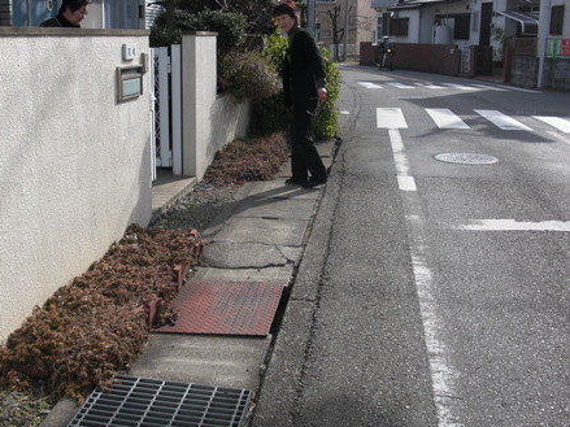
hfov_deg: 45.7
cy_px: 201
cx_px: 247
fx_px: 675
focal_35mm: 41
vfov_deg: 35.1
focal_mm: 6.3
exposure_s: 1/800
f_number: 2.8
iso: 50
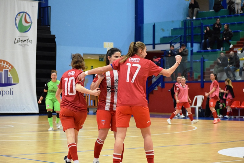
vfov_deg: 13.0
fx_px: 711
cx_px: 122
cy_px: 82
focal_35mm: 105
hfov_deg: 19.5
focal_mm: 70
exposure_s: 1/320
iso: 3200
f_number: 4.5
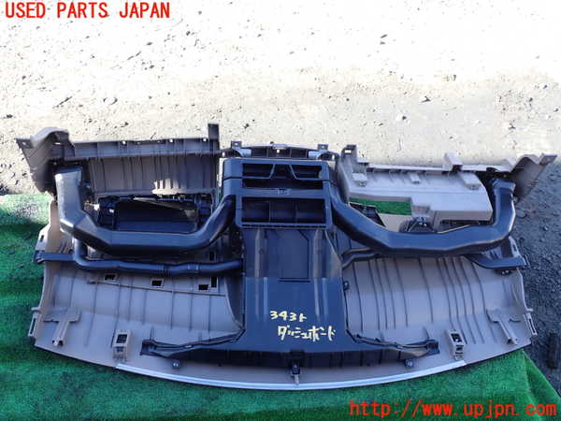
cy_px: 210
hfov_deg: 60.0
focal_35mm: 30
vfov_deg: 46.8
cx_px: 280
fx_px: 486
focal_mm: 5.4
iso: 100
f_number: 3.2
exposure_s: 1/100
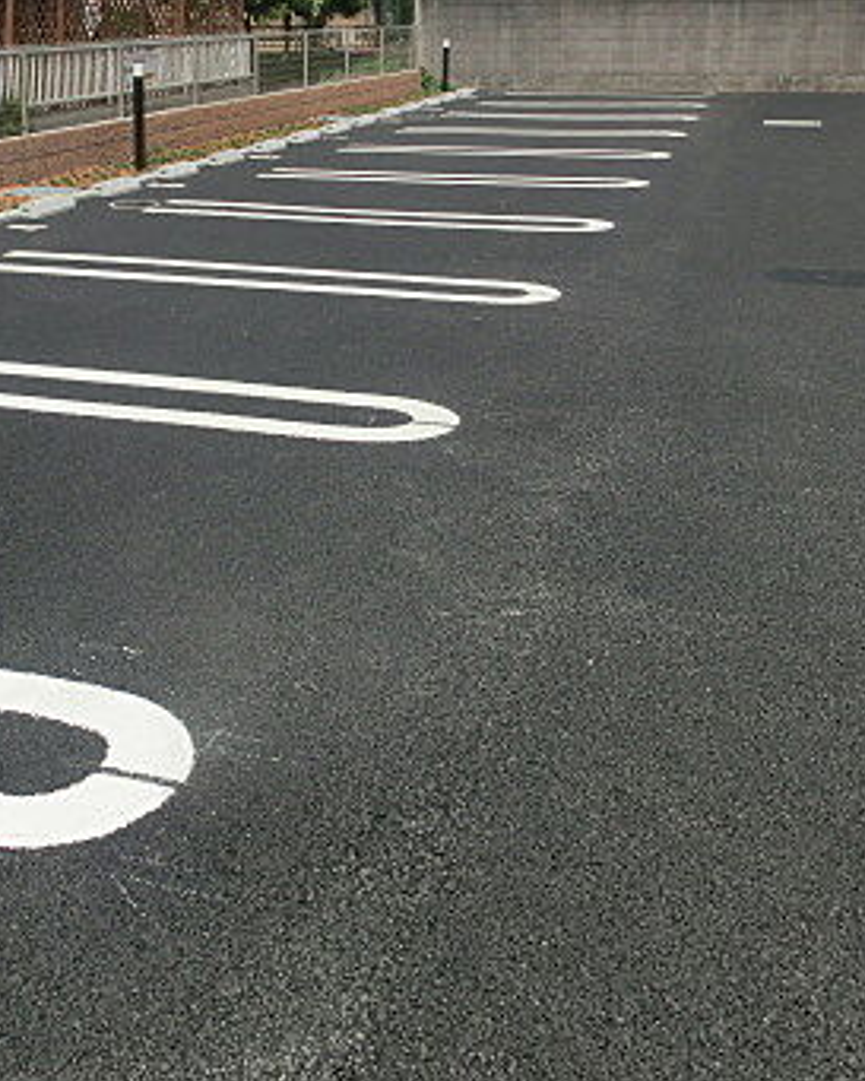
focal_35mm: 44
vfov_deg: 41.2
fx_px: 1407
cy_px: 323
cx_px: 117
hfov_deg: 32.7
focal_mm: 4.24
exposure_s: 1/400
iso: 80
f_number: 7.9
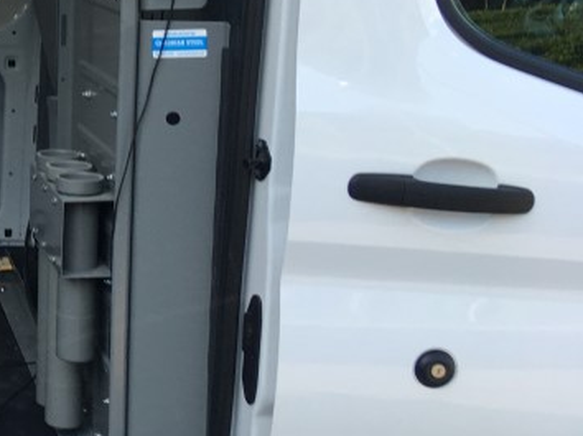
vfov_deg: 17.5
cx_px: -259
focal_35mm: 84
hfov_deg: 20.4
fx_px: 1414
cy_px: 161
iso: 25
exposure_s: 1/158
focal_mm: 4.15
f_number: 2.2
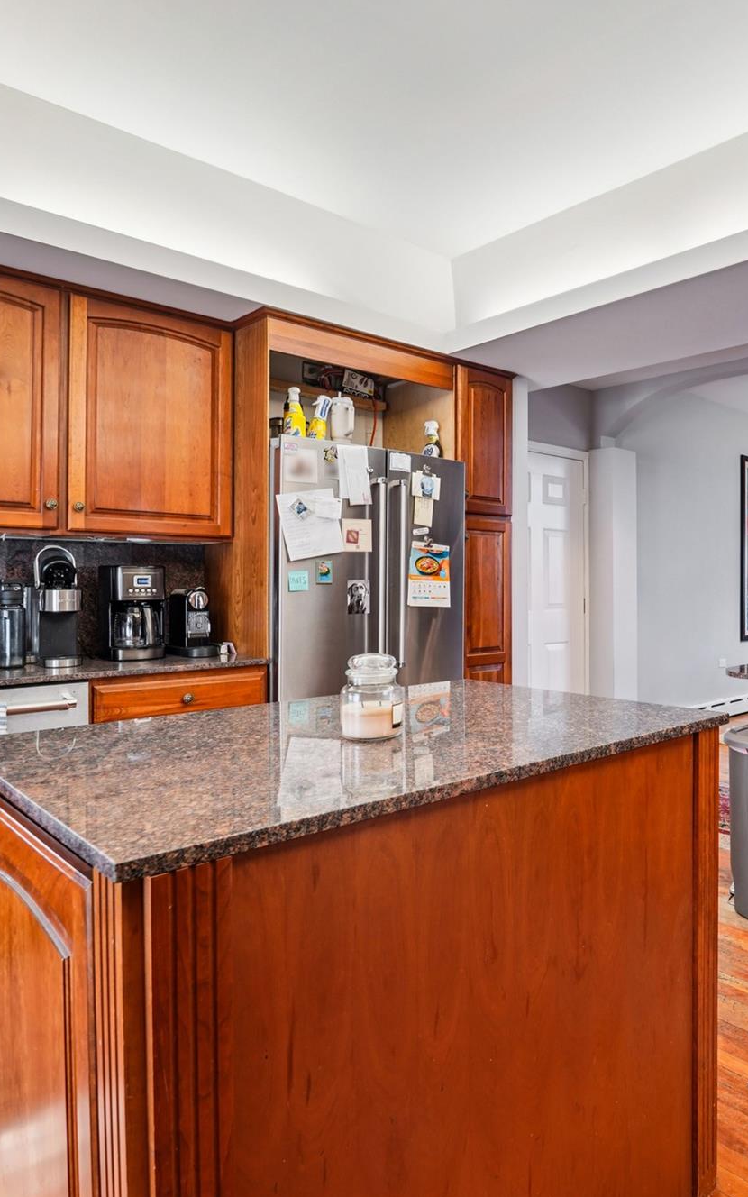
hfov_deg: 51.6
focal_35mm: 22
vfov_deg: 79.7
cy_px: 598
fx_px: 718
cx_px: 598
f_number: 8
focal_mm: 14
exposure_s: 1/10
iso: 400
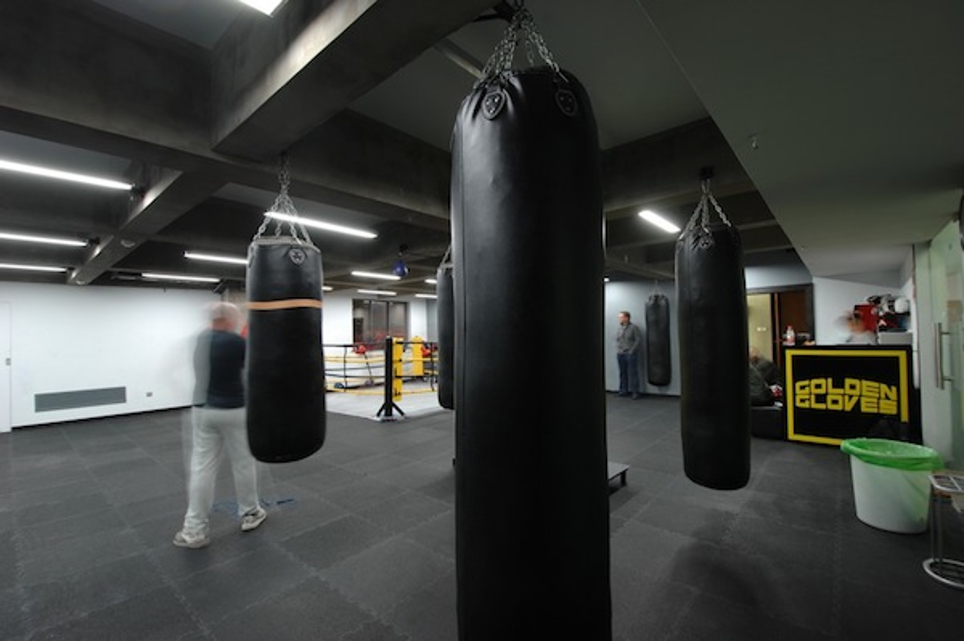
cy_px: 320
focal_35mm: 15
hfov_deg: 100.4
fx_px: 401
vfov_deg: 77.2
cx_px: 482
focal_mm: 10
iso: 100
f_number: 5.6
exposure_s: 4
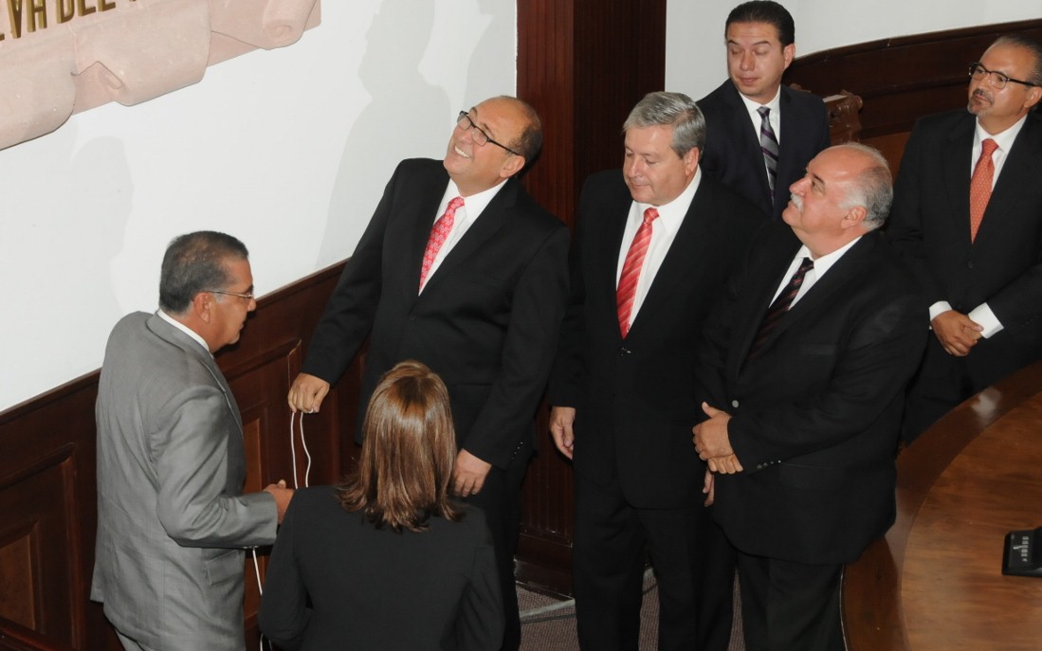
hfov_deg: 18.6
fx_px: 3181
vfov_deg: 11.7
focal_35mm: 112
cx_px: 394
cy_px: 226
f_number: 7.1
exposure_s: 1/60
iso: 800
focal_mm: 56
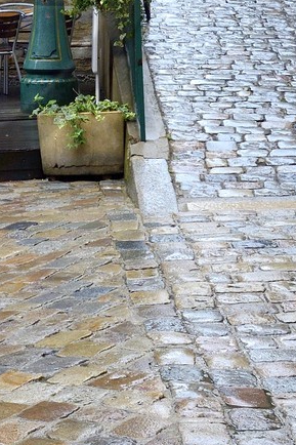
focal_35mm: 118
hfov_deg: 11.2
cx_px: -146
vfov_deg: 16.5
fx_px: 1456
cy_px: -119
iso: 800
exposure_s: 1/200
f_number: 8
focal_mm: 32
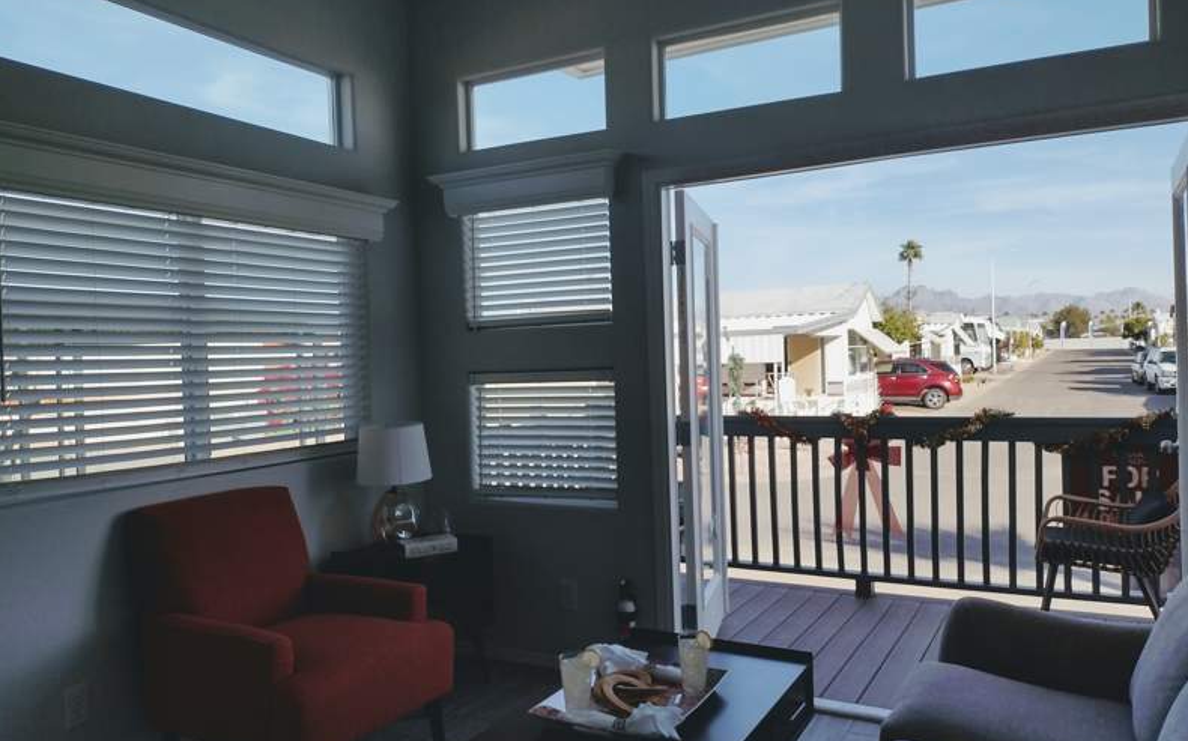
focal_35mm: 29
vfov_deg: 43.1
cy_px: 365
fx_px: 939
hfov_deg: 64.7
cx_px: 589
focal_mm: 4.71
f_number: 1.7
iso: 100
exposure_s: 1/1753
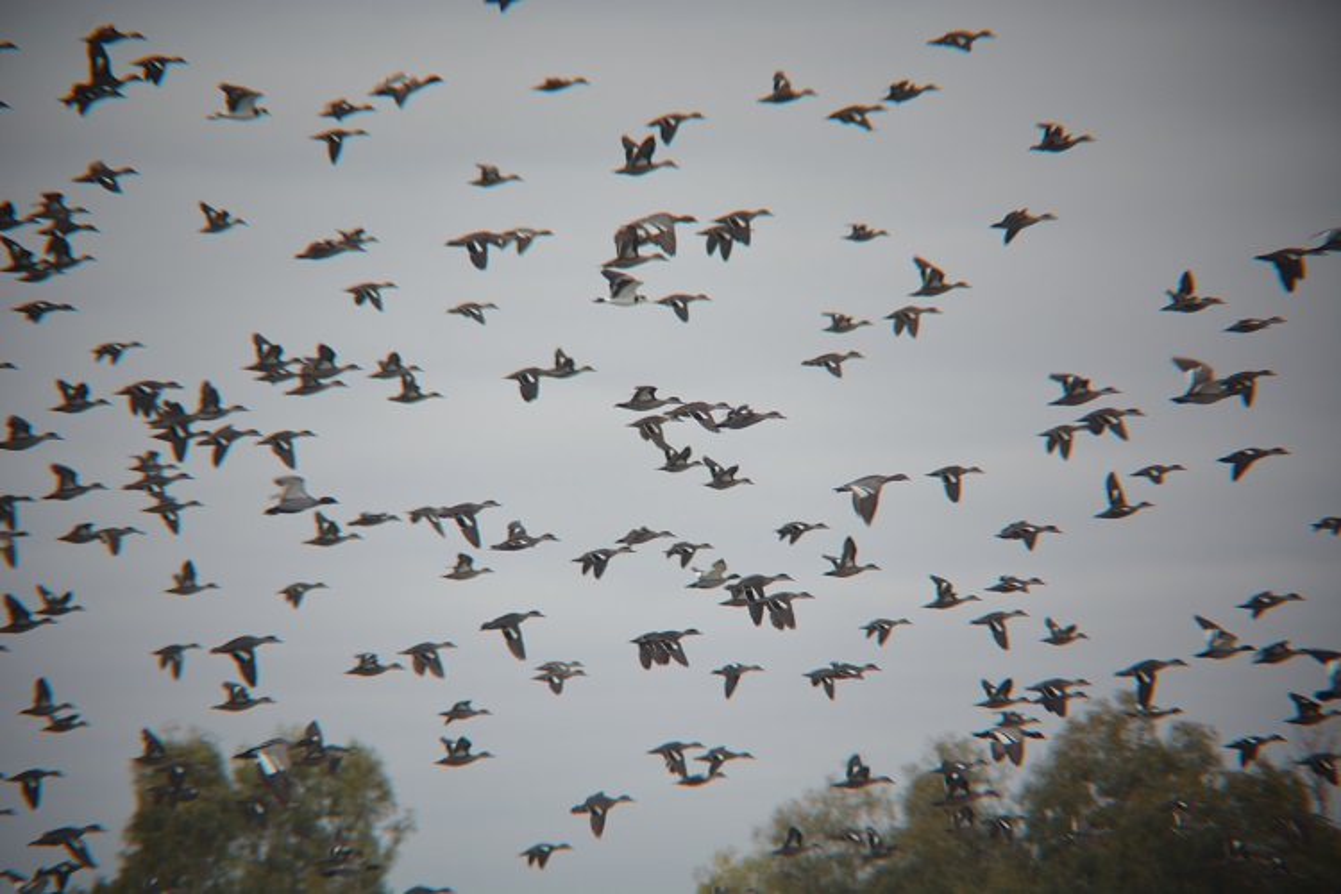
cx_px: 670
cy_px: 447
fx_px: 11174
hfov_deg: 6.9
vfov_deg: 4.6
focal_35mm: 300
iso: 200
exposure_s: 1/400
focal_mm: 200
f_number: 7.1
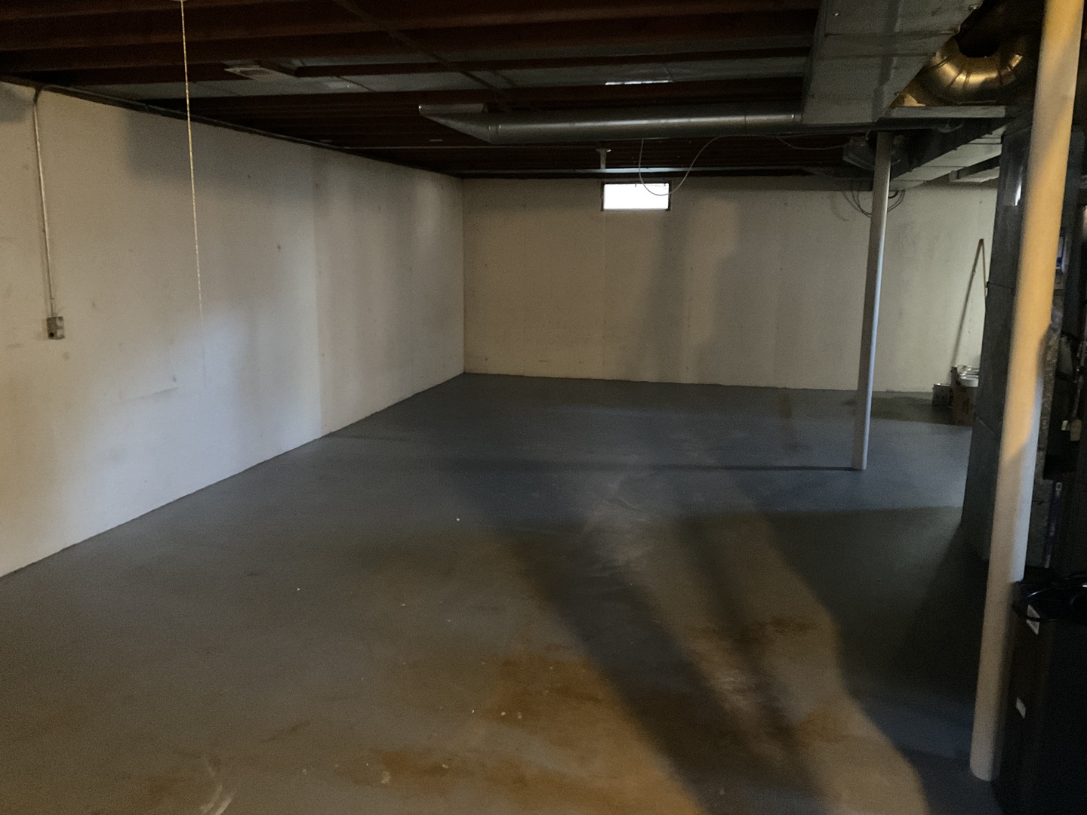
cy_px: 408
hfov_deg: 61.7
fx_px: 911
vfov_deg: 48.2
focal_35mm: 29
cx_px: 544
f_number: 1.8
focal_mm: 3
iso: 500
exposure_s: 1/20
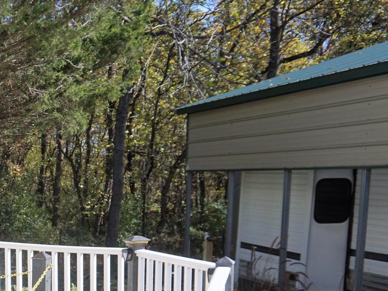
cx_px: -91
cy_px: 310
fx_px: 697
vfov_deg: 22.4
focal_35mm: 62
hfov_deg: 27.1
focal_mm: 17
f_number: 5
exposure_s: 1/400
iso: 100
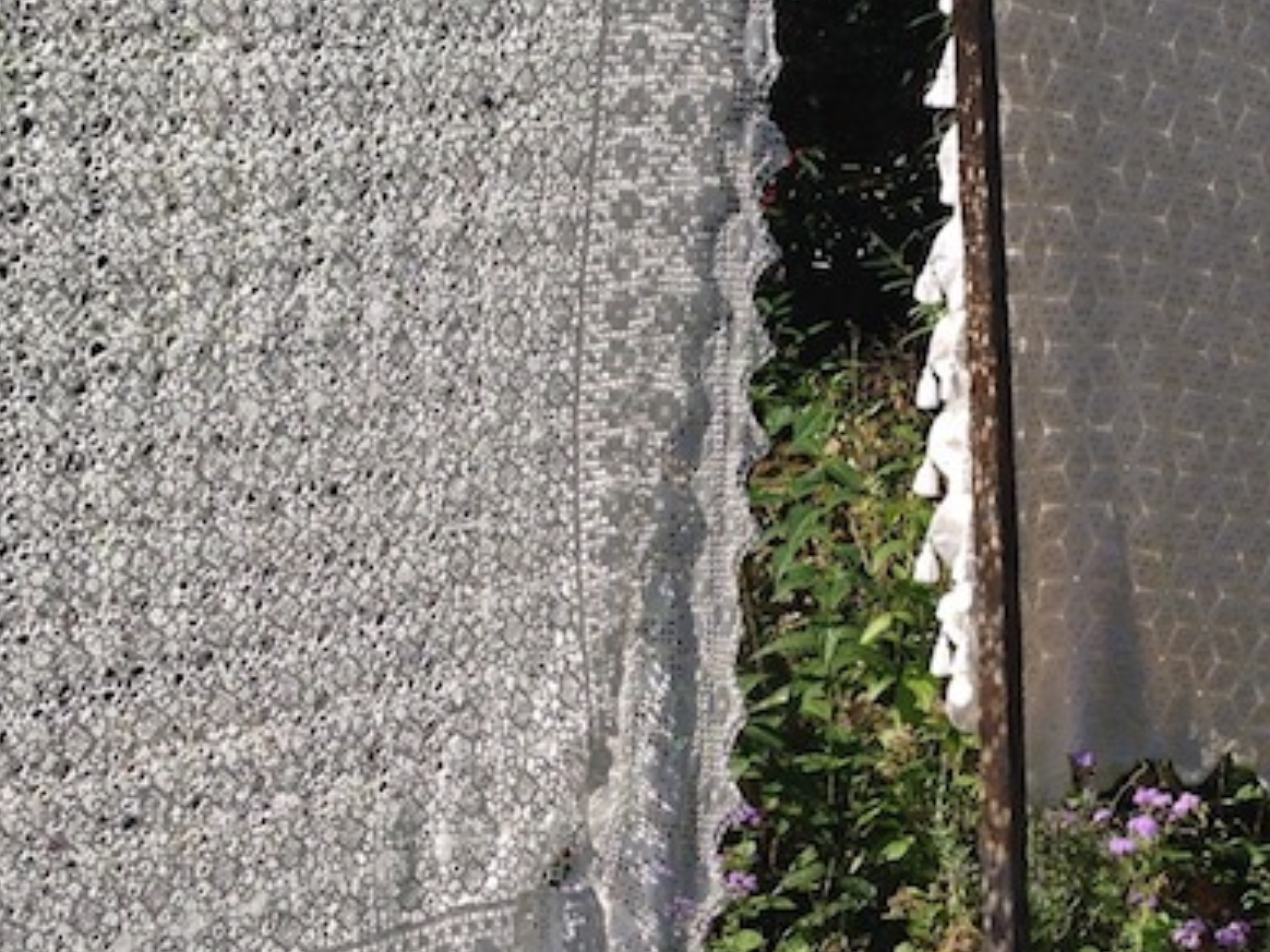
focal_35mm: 68
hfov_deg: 28.3
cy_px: 510
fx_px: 2495
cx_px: 907
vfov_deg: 21.6
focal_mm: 4.12
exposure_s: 1/1130
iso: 50
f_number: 2.4
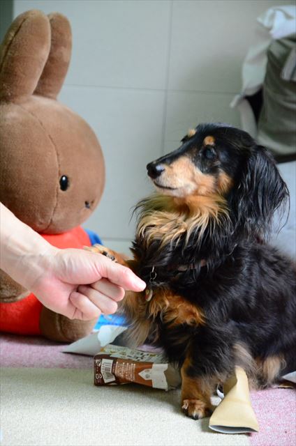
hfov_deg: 13.0
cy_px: 223
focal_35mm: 105
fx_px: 1301
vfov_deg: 19.5
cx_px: 148
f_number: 4
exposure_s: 1/250
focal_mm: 70
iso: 4000
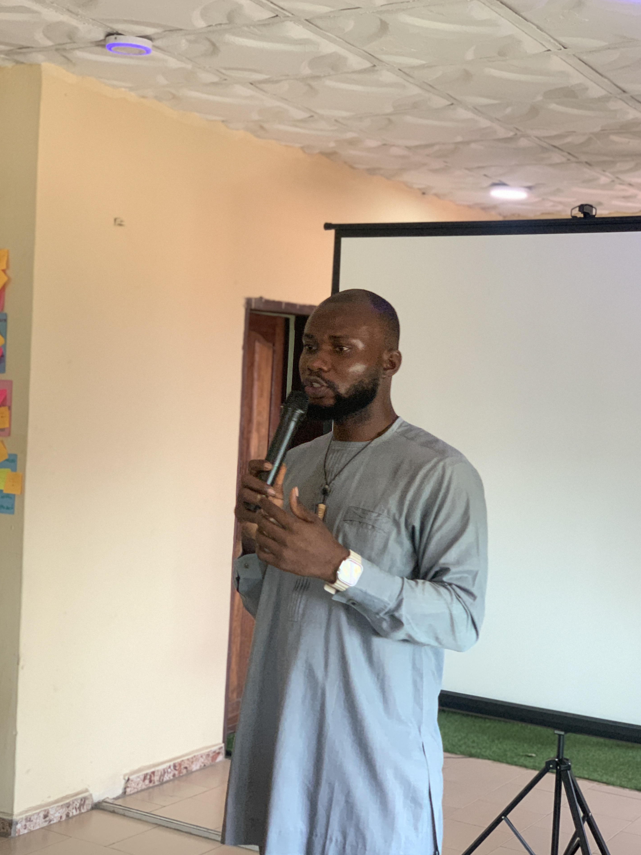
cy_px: 422
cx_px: 337
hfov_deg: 26.6
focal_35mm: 55
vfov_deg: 34.9
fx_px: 1358
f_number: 2.4
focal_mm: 6
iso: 250
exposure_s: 1/60
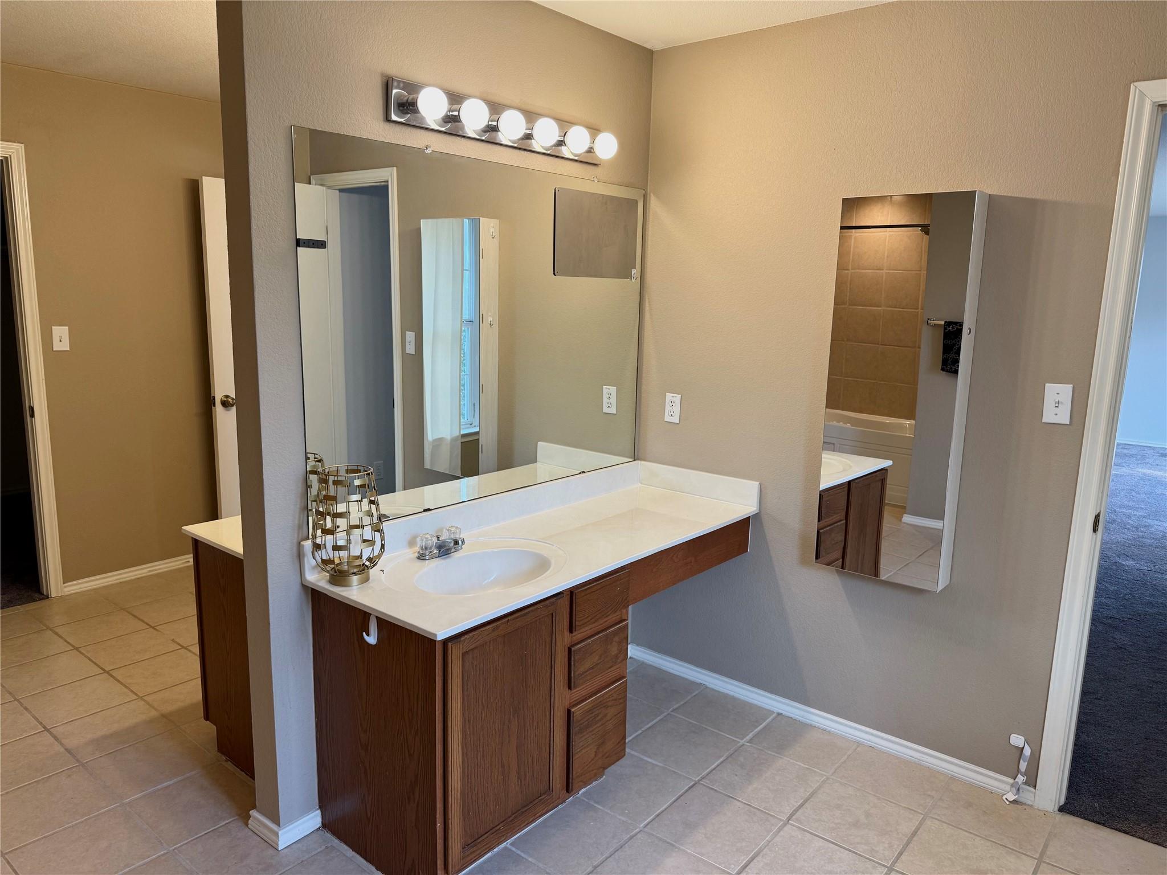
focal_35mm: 24
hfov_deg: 71.6
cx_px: 584
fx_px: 809
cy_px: 438
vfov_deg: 56.8
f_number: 1.78
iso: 100
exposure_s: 1/120
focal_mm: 6.76
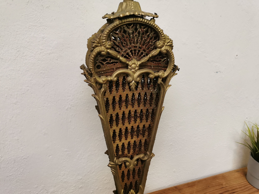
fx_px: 202
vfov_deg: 51.4
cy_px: 97
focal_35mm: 27
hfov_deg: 65.3
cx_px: 130
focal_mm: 5.58
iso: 200
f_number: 1.8
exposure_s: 1/50
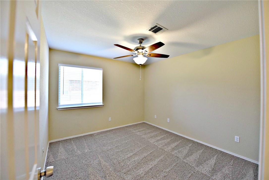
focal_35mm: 14
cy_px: 90
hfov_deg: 104.2
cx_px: 134
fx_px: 105
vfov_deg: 81.2
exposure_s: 1/60
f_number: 4
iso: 400
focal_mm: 14
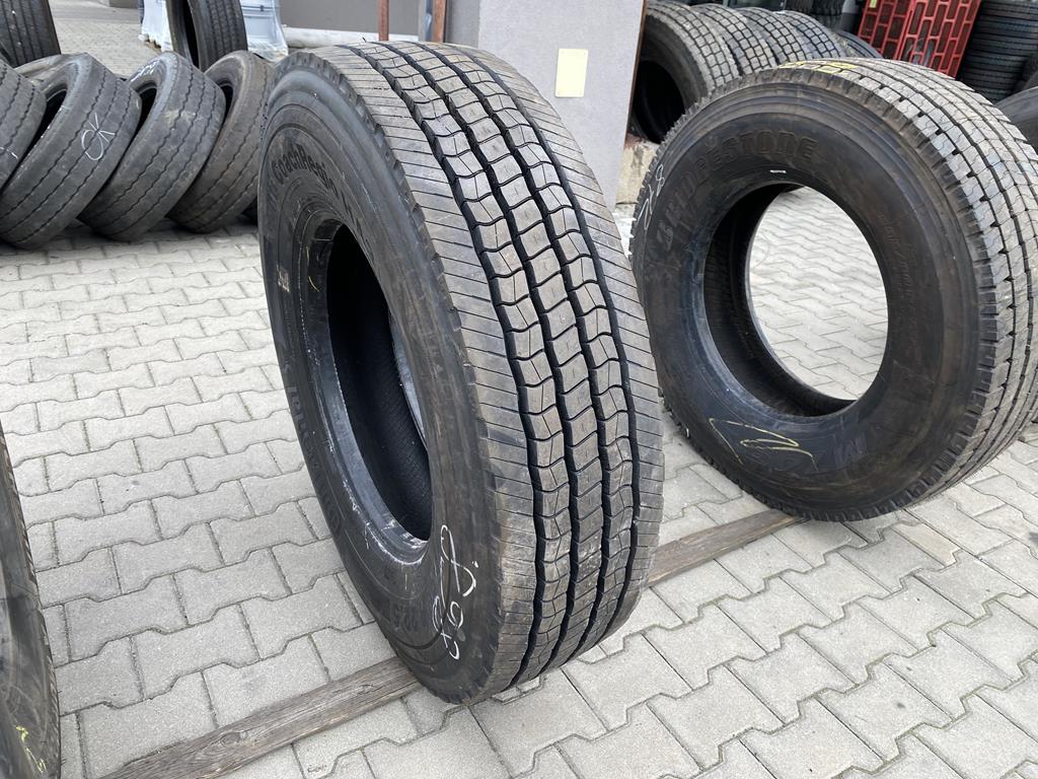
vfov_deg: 53.1
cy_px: 390
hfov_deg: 67.3
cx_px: 519
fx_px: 780
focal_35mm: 26
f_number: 1.8
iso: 32
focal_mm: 4.25
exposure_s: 1/568
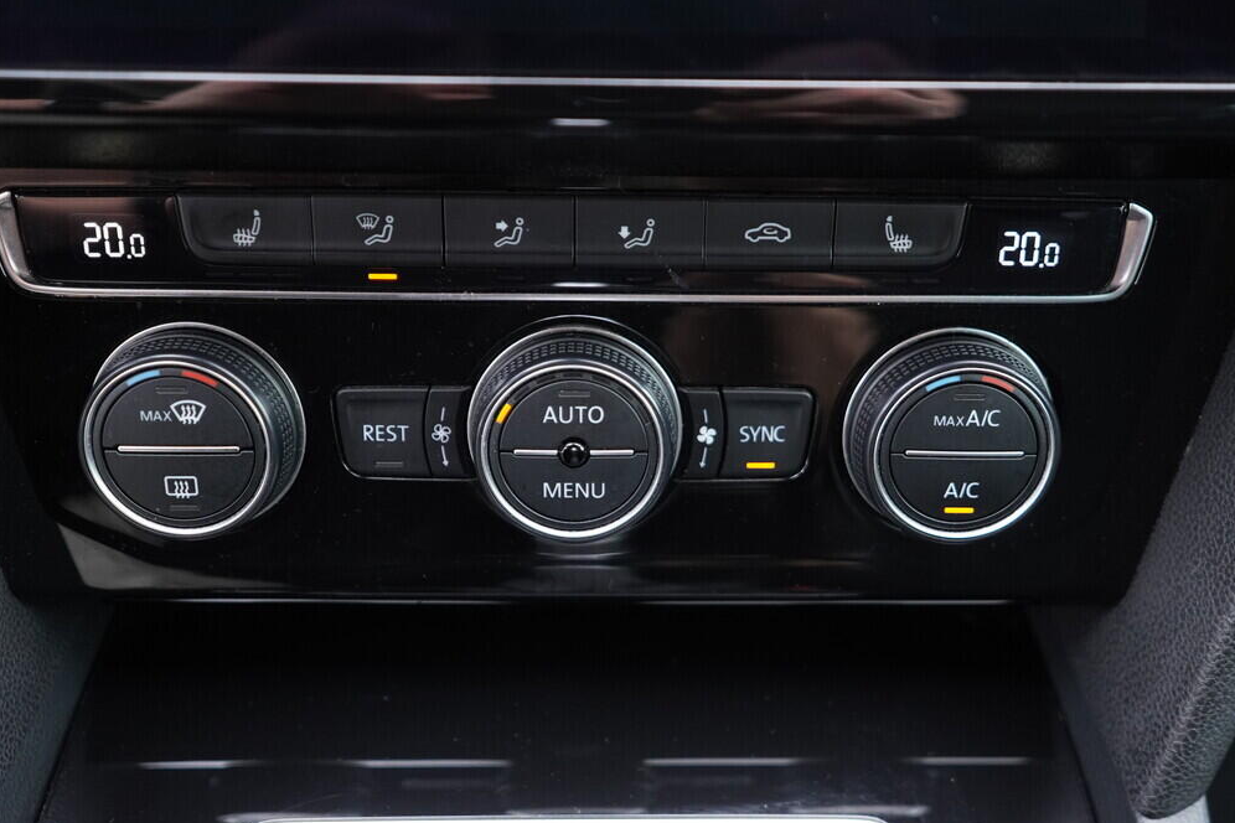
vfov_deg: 35.9
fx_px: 1269
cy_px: 421
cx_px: 630
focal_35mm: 37
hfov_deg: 51.9
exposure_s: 1/40
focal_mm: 24
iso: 1000
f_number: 2.8
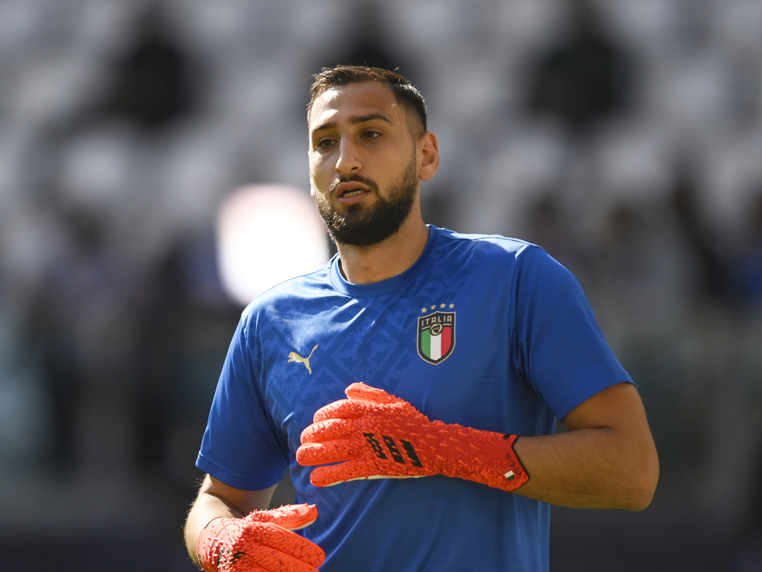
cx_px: 328
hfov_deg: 4.1
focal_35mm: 489
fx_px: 10766
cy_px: 319
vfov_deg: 3.0
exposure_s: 1/3200
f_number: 2.8
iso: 250
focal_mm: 400
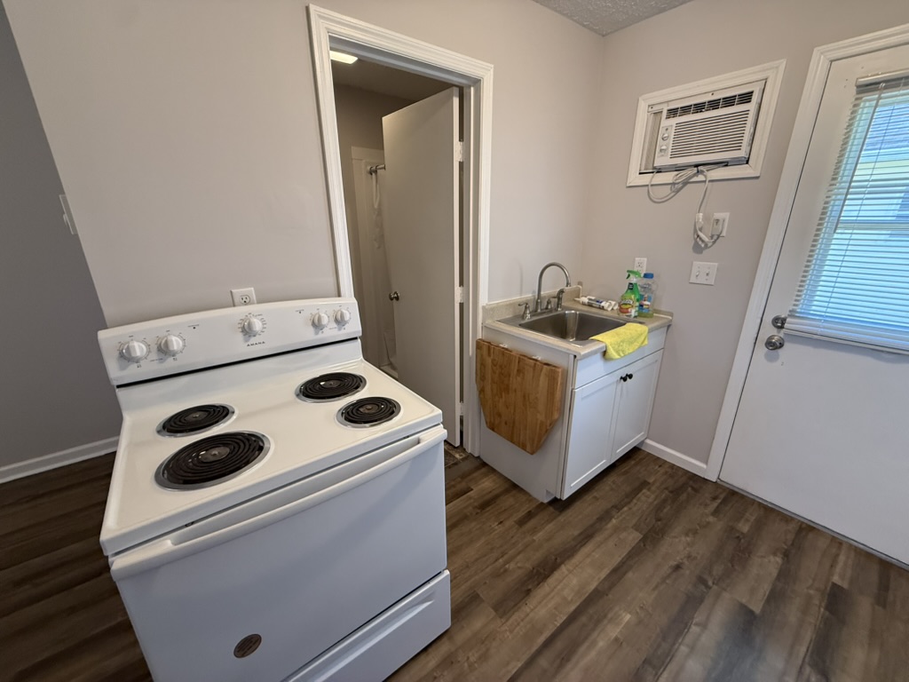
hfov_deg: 102.1
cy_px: 341
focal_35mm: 14
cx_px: 454
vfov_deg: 85.7
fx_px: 368
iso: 250
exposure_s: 1/120
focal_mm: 2.22
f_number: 2.2
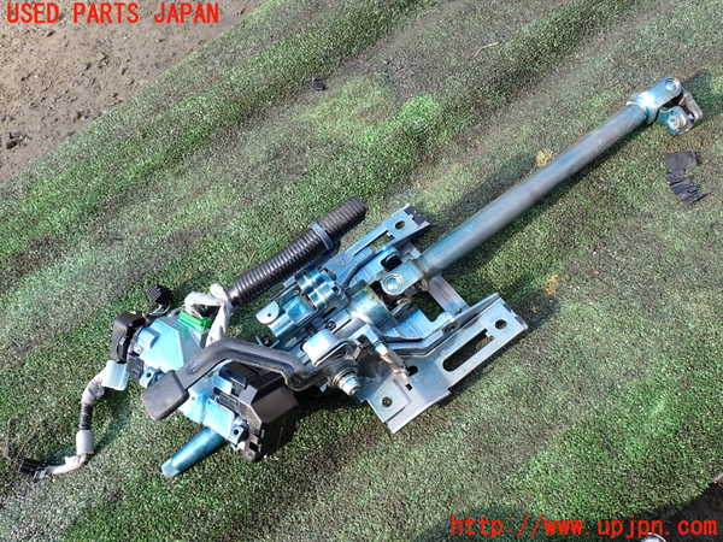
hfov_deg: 60.0
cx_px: 362
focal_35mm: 30
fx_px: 627
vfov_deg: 46.8
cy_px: 271
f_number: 3.2
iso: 100
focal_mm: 5.4
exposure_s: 1/250
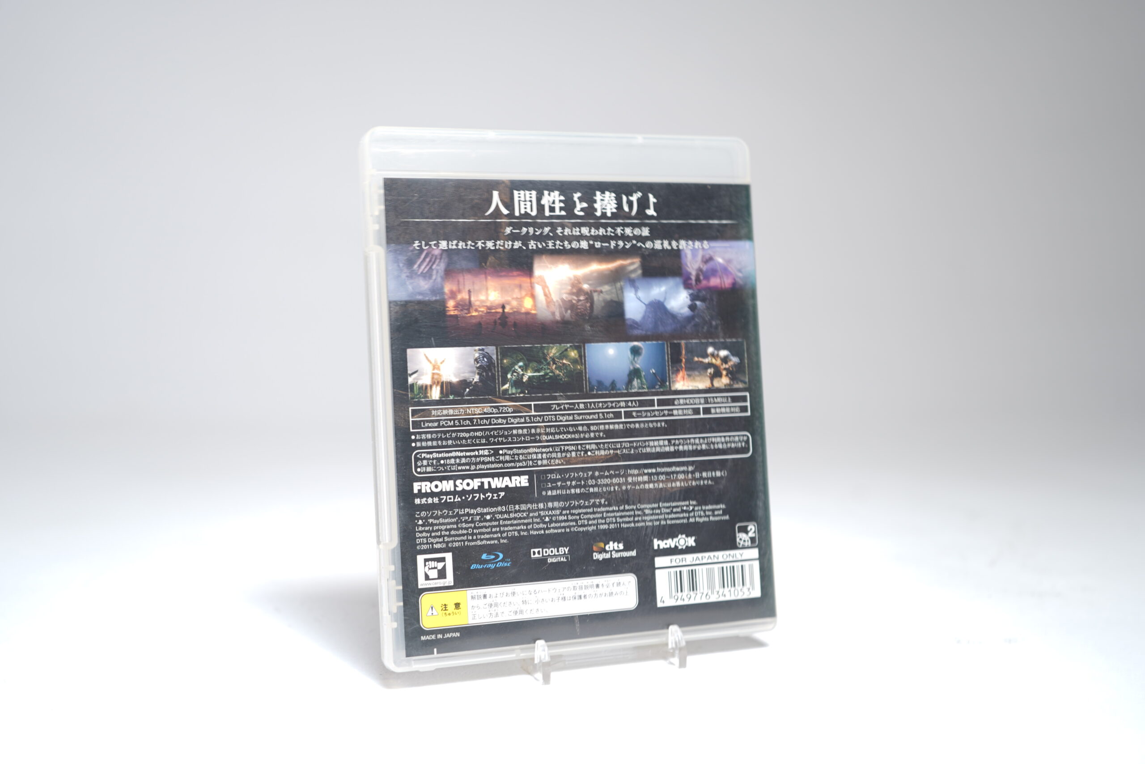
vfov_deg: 35.1
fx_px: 1209
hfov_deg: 50.7
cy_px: 382
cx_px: 572
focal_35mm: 38
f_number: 4.5
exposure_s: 1/3
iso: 64
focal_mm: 38
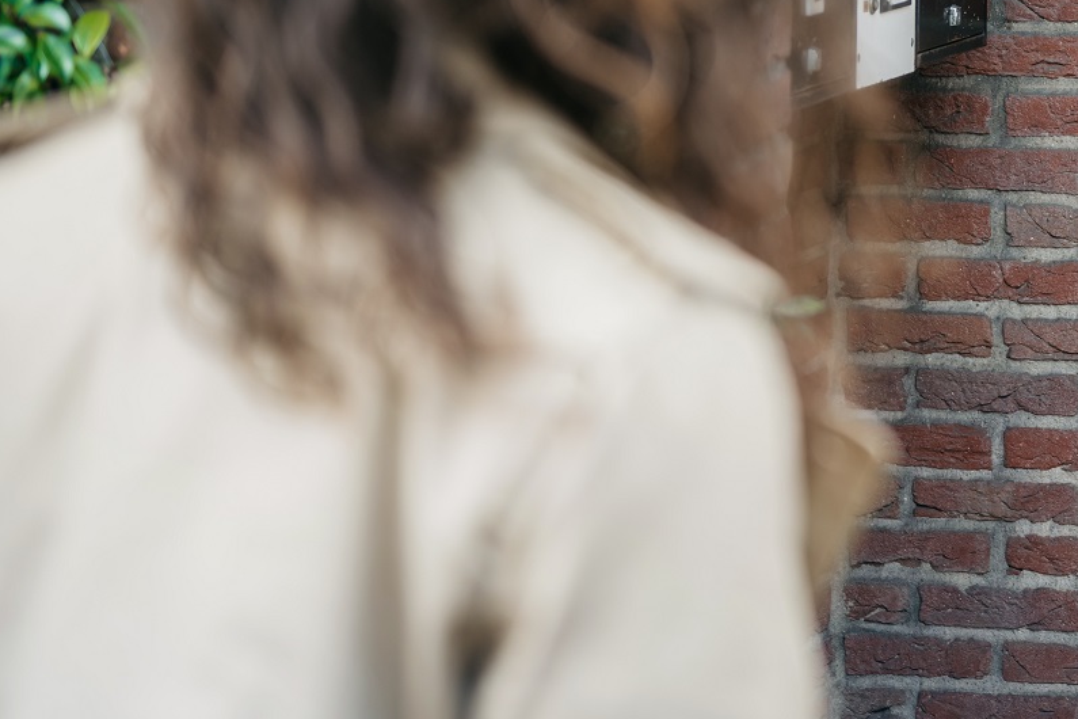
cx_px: 1401
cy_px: -24
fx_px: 3952
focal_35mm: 132
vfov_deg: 10.3
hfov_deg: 14.8
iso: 40
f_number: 1.8
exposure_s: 1/200
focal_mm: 50
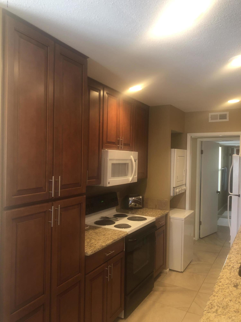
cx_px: 120
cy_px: 161
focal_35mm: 28
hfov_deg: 49.7
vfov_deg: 63.4
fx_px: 260
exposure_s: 1/17
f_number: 1.8
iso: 40
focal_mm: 4
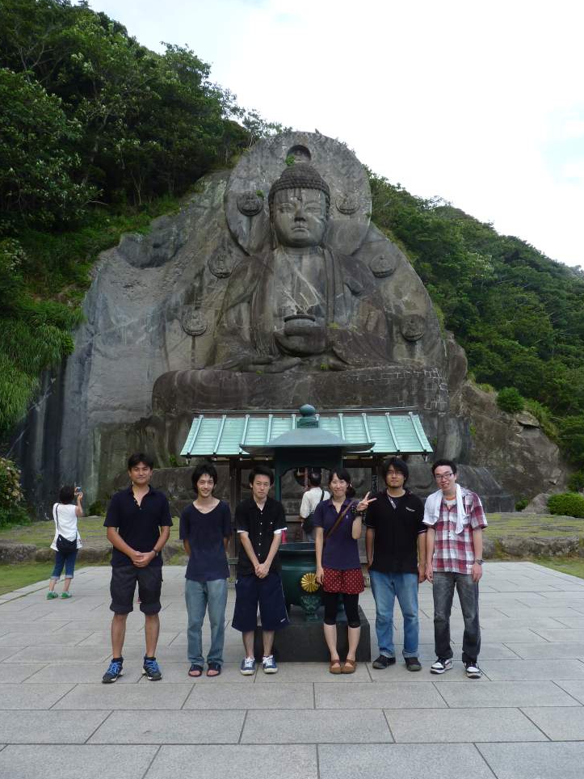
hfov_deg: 49.7
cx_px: 288
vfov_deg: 63.4
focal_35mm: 28
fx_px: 630
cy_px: 387
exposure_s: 1/125
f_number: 4
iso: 80
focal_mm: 4.8
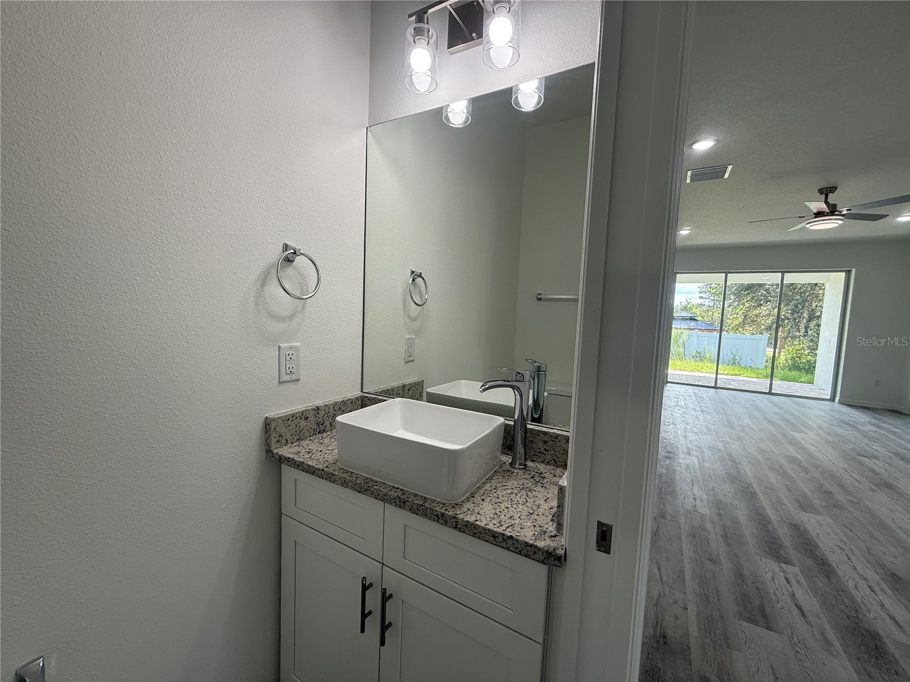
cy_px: 341
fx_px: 368
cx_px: 455
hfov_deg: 102.1
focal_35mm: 14
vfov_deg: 85.7
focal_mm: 2.22
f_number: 2.2
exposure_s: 1/120
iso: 80
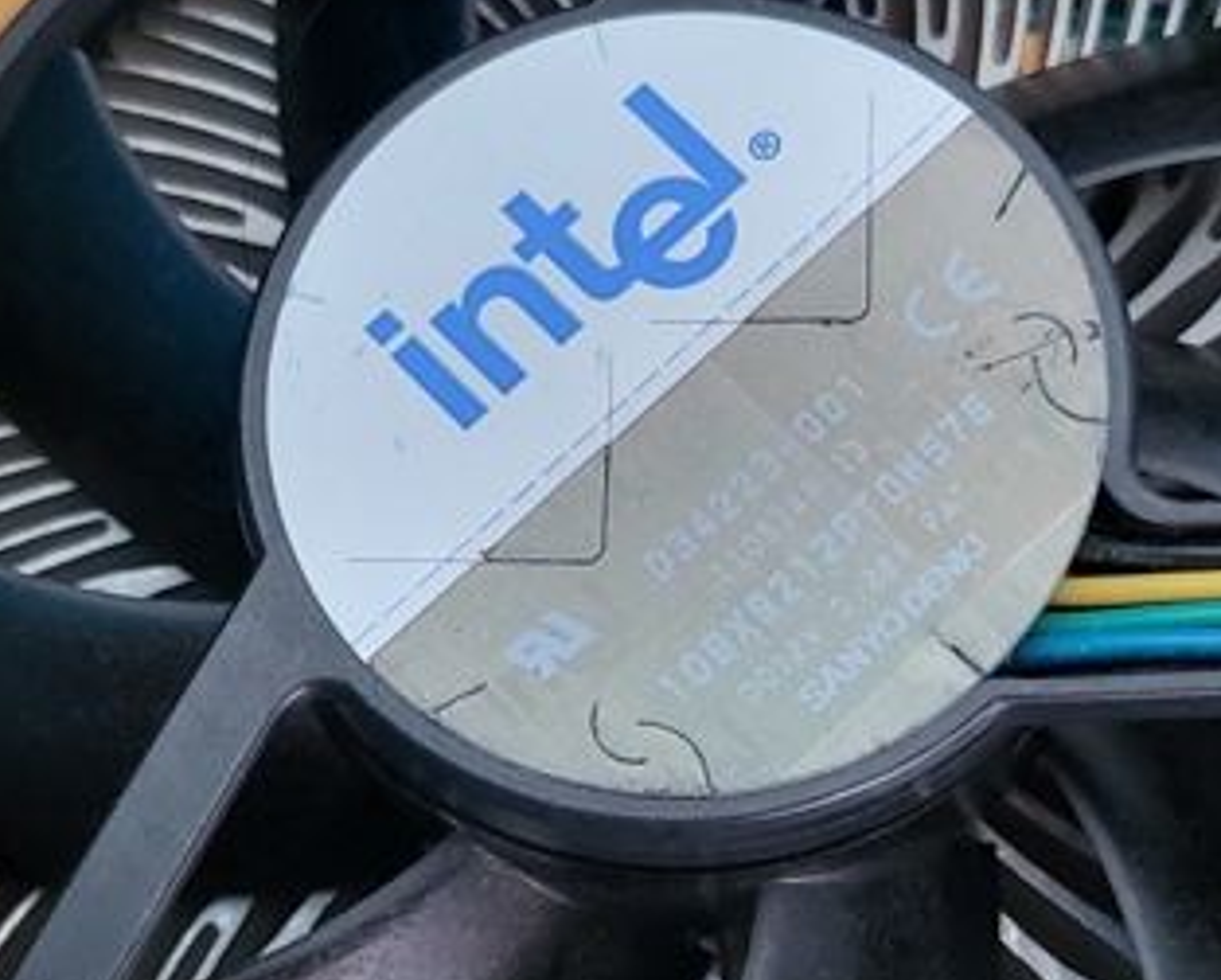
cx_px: 690
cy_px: 597
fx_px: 2930
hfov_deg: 23.5
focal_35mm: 81
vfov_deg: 18.9
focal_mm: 4.25
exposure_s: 1/33
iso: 640
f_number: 1.8
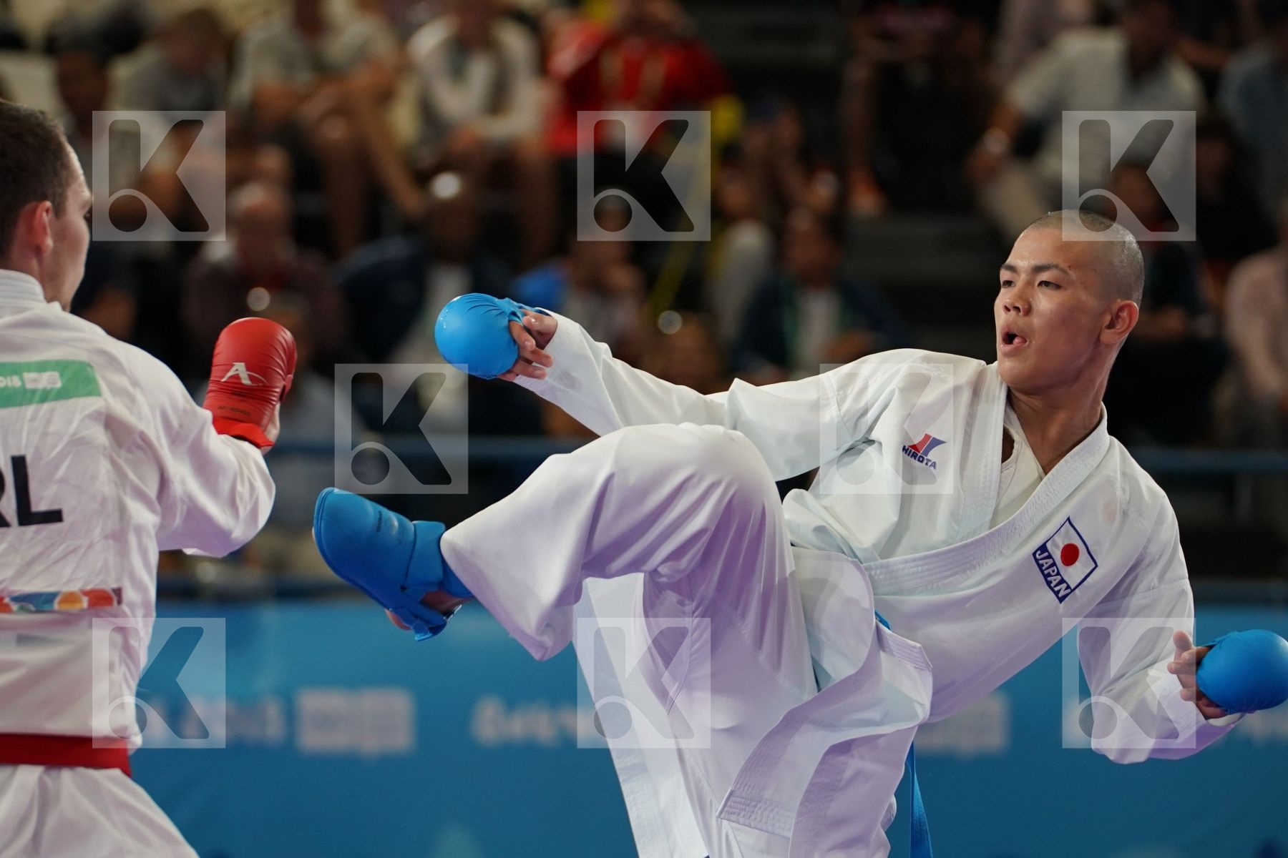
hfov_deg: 9.6
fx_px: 7656
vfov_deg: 6.4
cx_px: 644
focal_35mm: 214
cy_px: 429
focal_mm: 143
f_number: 2.8
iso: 1250
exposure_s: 1/1000
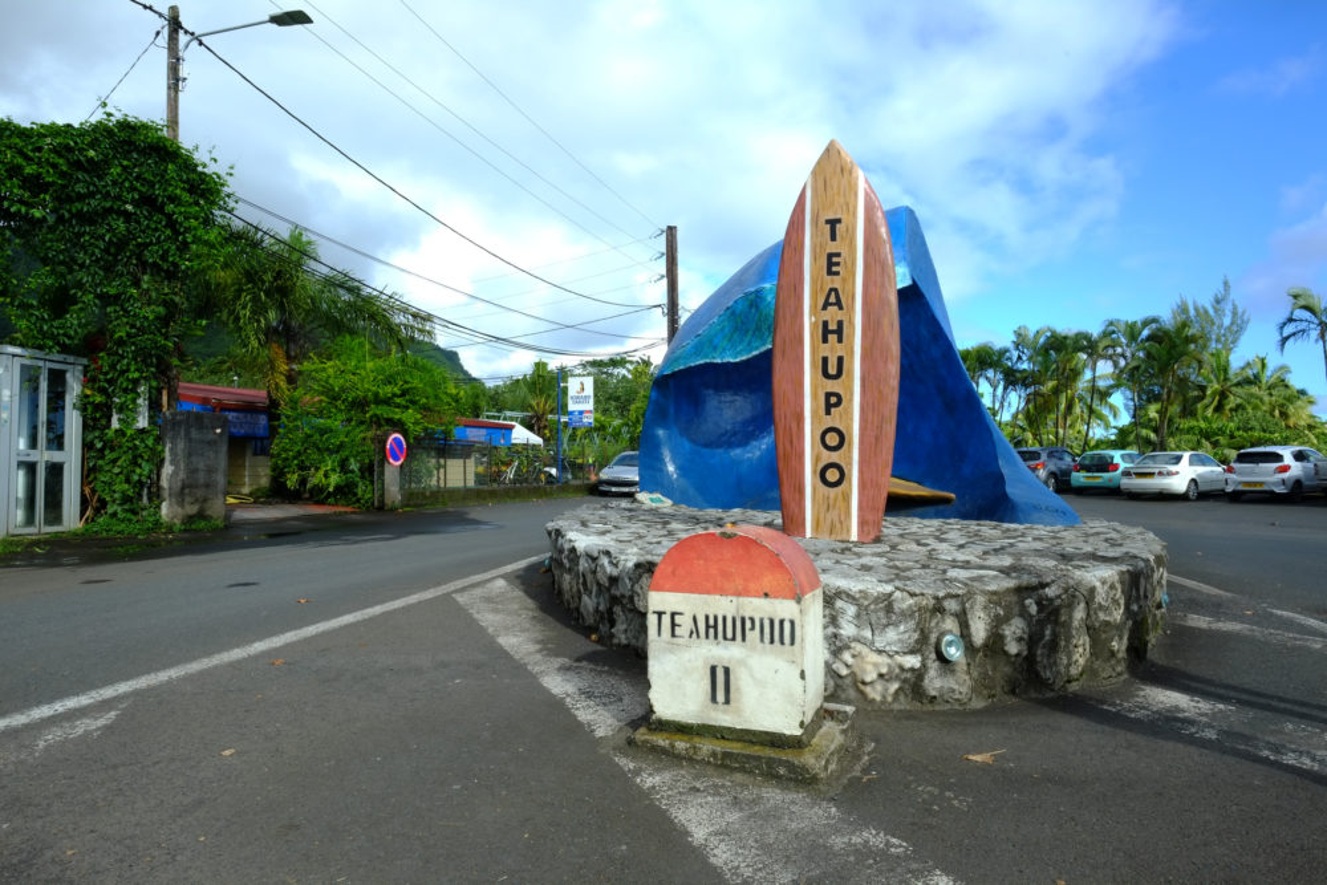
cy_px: 442
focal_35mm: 21
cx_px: 664
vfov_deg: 59.5
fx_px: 774
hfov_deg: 81.2
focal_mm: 14
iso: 100
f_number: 16
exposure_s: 1/30
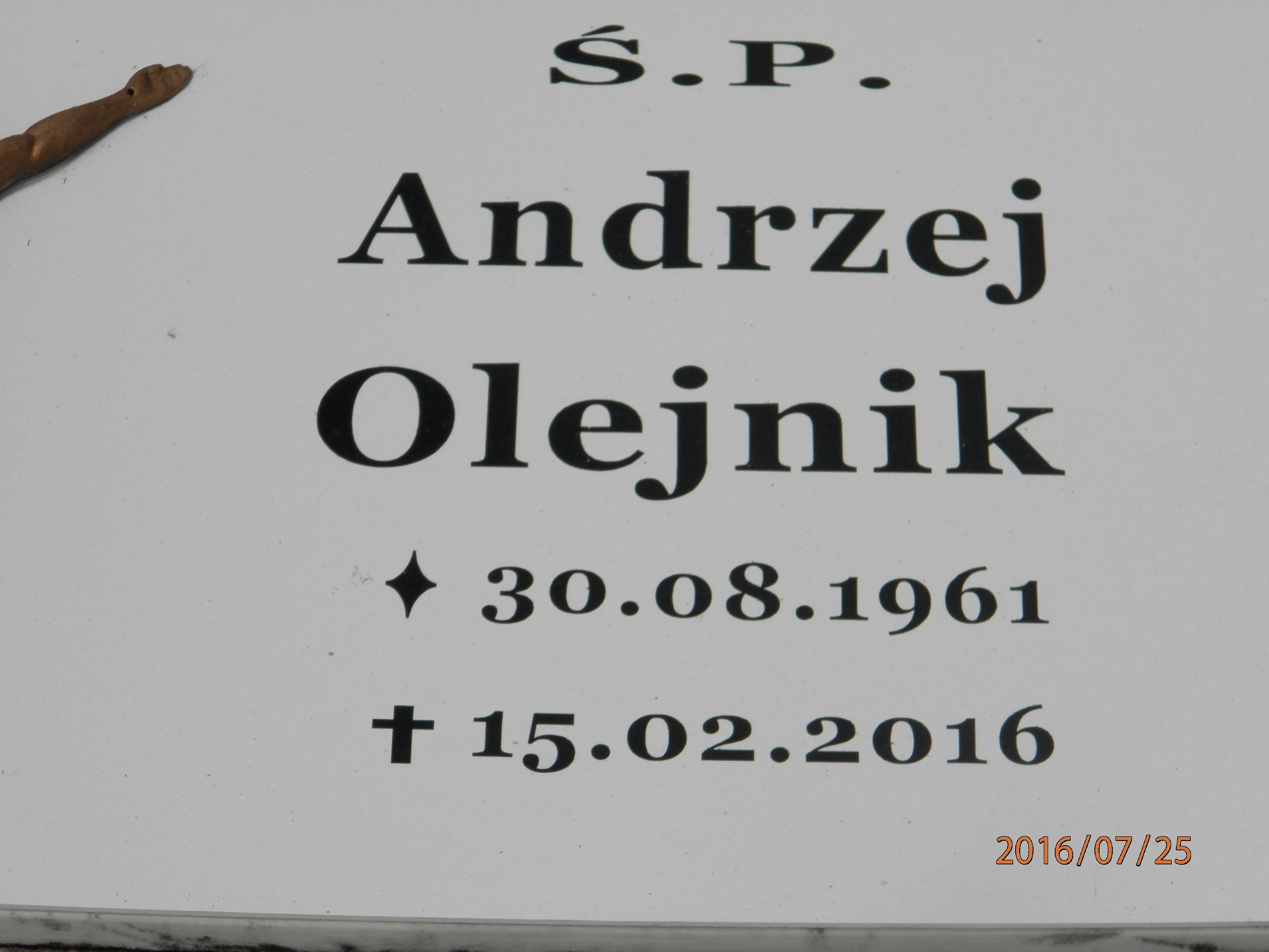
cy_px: 476
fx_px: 4839
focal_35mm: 132
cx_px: 634
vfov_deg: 11.2
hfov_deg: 14.9
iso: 80
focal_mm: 23.6
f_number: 13.4
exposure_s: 1/400
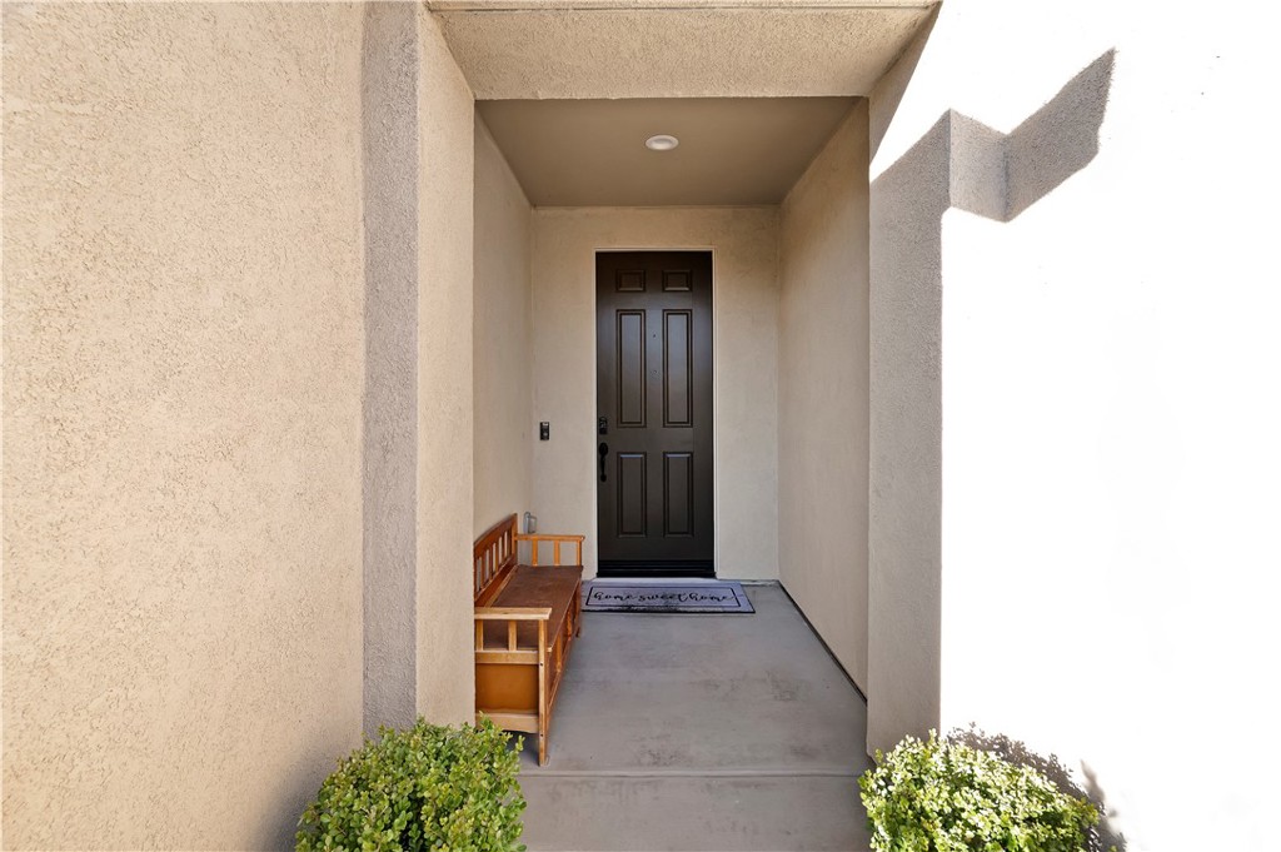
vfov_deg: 81.1
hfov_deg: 104.3
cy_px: 426
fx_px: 498
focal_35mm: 14
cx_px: 640
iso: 1000
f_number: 10
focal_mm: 14
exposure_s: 1/160
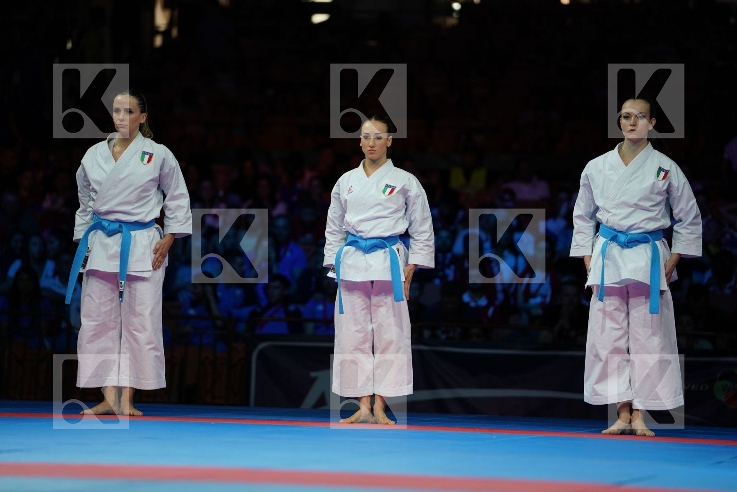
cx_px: 368
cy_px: 246
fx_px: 3378
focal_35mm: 165
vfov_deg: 8.3
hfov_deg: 12.5
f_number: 2.8
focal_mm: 165
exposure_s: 1/500
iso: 500
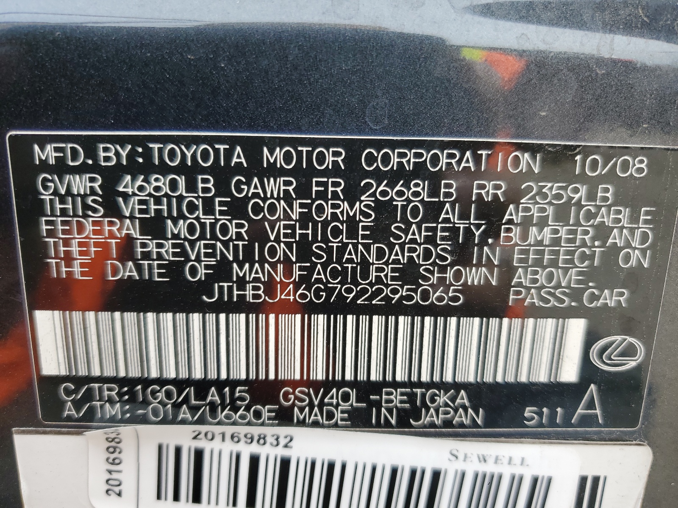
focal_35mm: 26
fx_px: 509
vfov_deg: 53.1
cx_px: 339
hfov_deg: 67.3
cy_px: 254
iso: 50
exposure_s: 1/385
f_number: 1.5
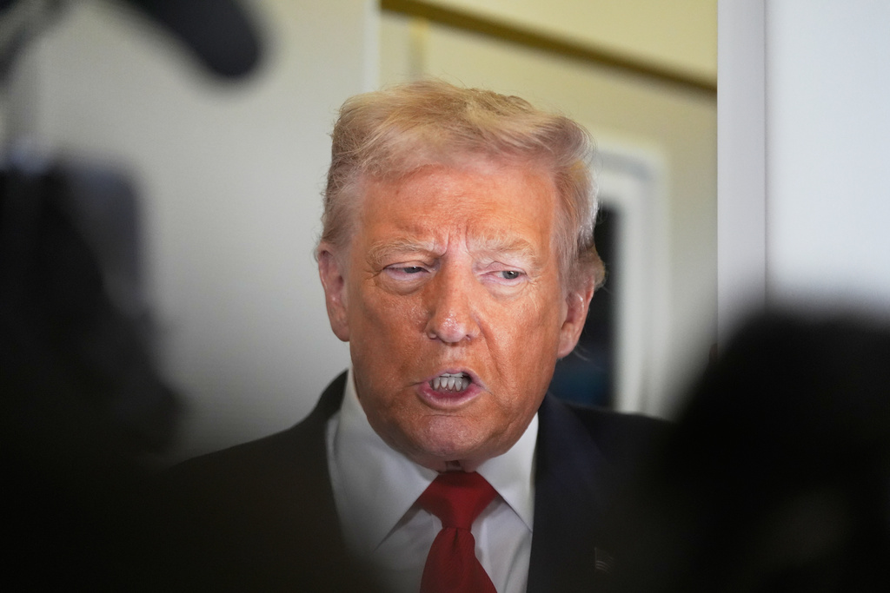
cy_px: 296
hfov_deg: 13.6
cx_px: 445
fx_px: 3733
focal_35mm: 151
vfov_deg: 9.1
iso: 3200
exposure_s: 1/400
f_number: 2.8
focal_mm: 151
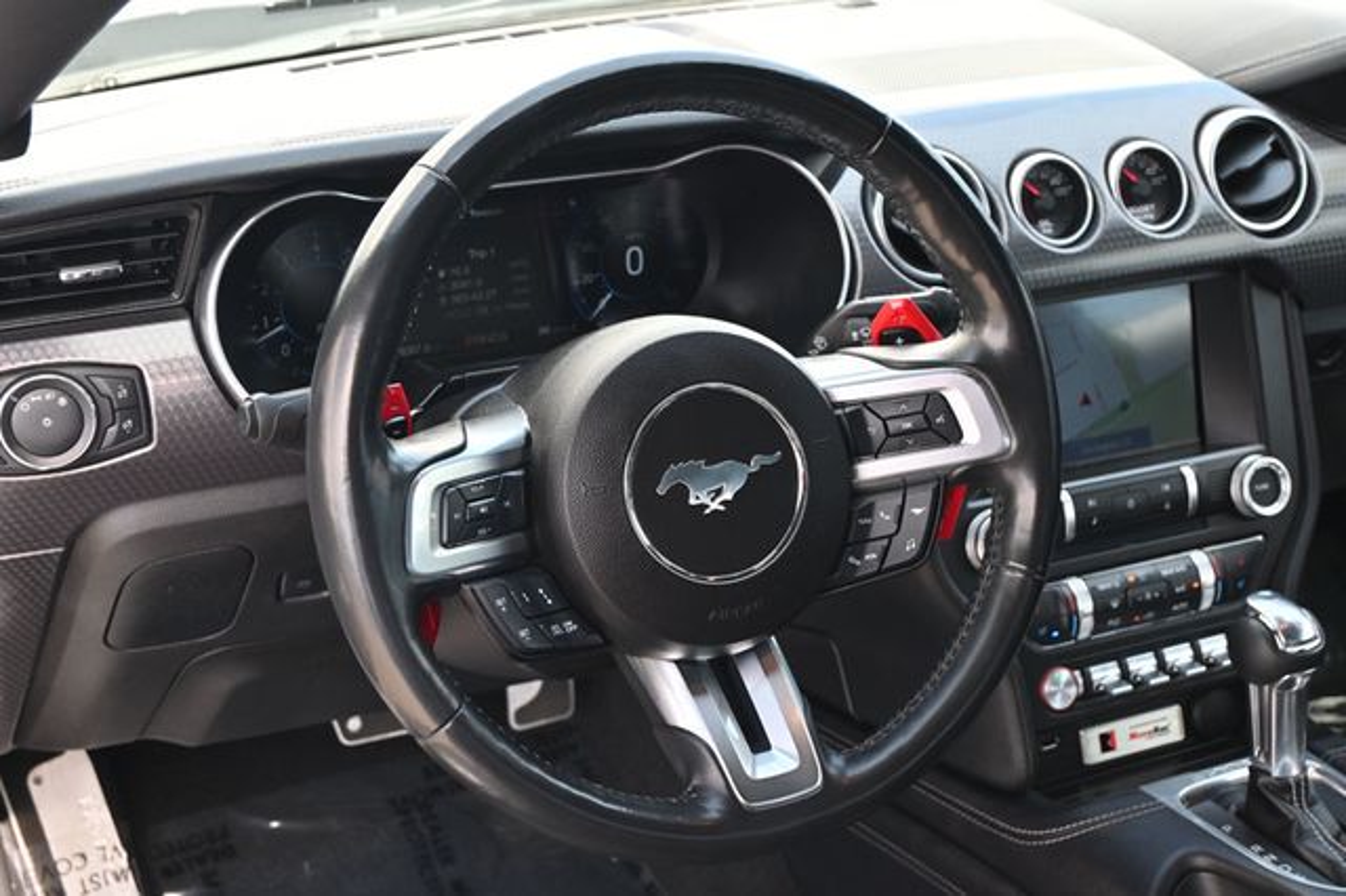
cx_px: 673
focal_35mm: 47
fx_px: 1766
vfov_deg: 28.5
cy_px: 448
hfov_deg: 41.7
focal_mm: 31.5
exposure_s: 1/125
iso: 560
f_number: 5
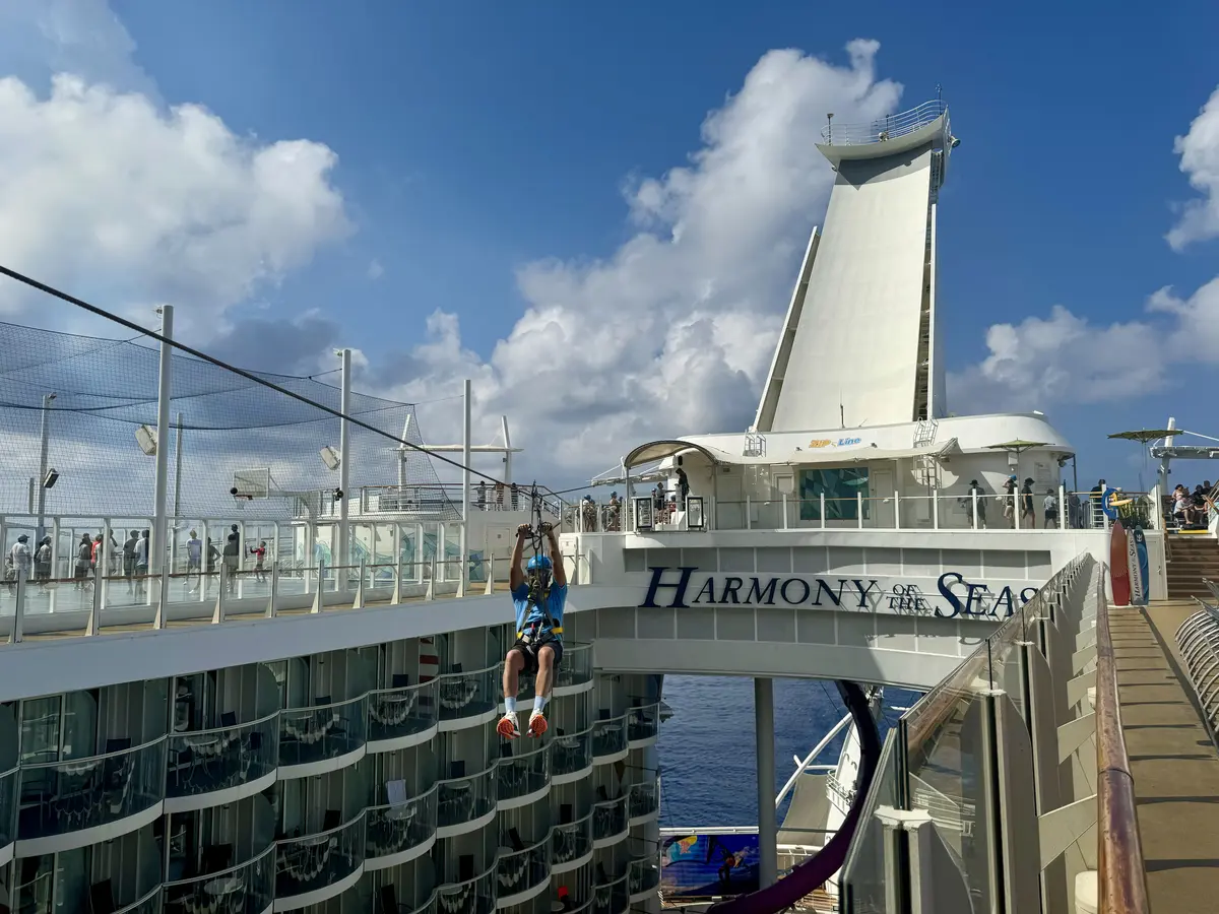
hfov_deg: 71.6
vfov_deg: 56.8
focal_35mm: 24
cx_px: 610
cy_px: 457
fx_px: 845
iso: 80
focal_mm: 6.86
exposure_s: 1/12346
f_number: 1.78
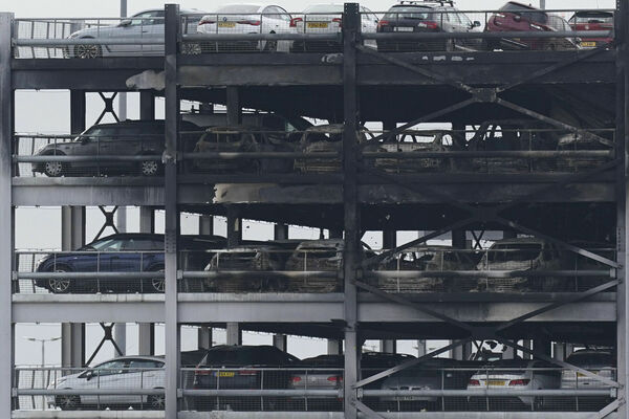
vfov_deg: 3.9
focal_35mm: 355
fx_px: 6202
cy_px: 210
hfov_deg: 5.8
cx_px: 314
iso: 1000
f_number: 5.6
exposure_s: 1/1600
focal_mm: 355
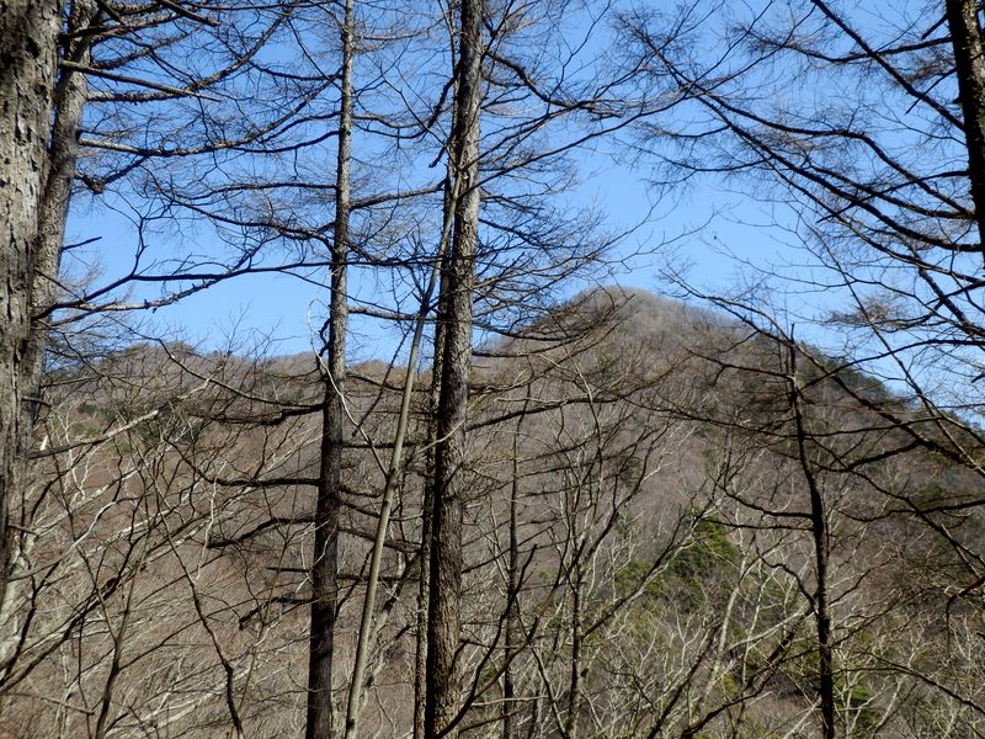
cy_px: 370
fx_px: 1252
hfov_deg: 42.9
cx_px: 492
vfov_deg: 32.9
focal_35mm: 44
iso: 80
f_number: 4.2
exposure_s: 1/320
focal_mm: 7.9
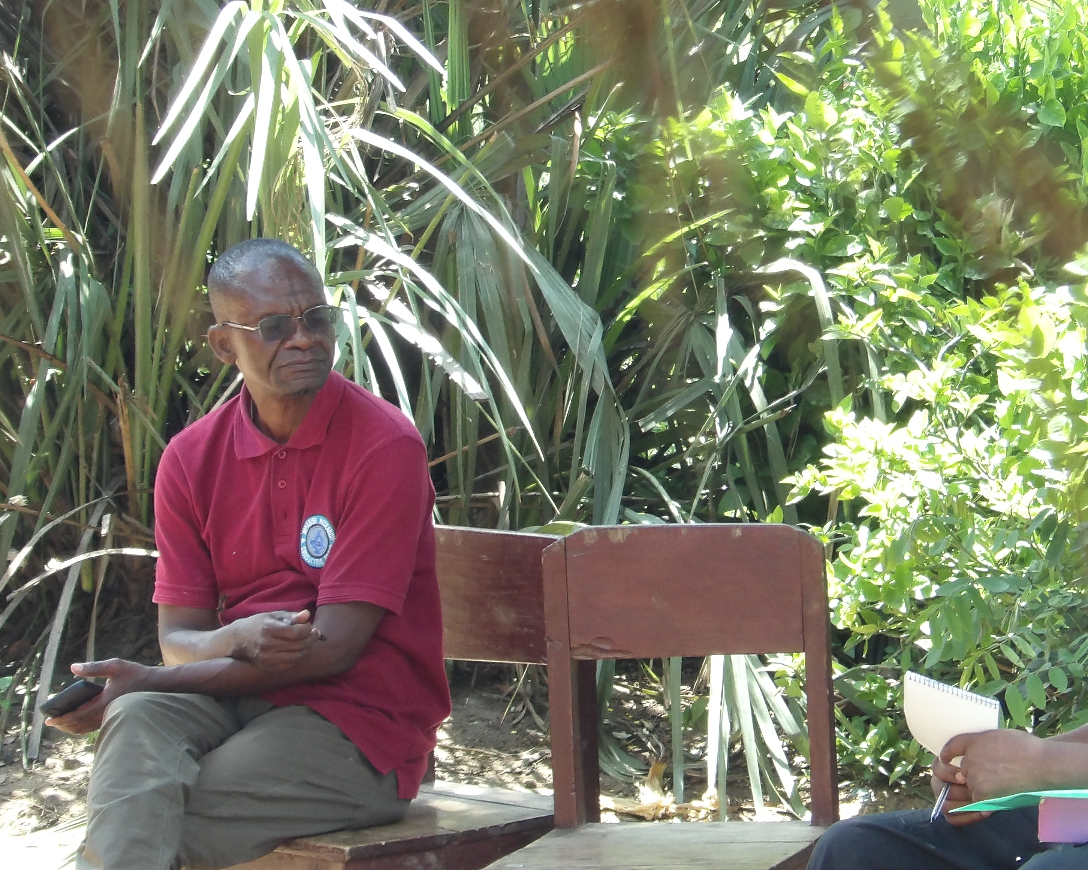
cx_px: 737
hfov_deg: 7.5
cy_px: 522
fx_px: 8307
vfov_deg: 6.0
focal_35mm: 258
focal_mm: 26.5
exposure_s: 1/100
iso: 200
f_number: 4.4
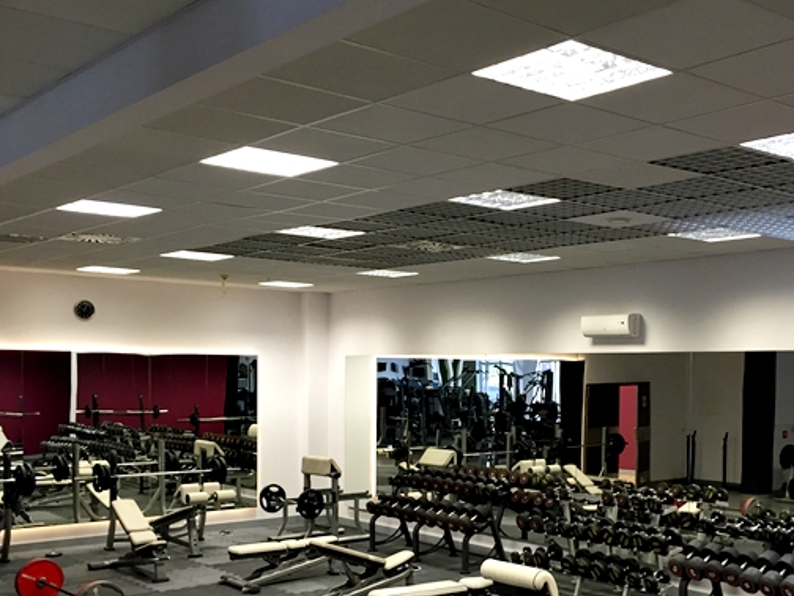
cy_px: 420
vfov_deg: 33.2
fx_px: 986
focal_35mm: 43
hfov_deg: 43.5
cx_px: 504
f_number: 2.2
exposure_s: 1/33
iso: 100
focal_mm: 4.15
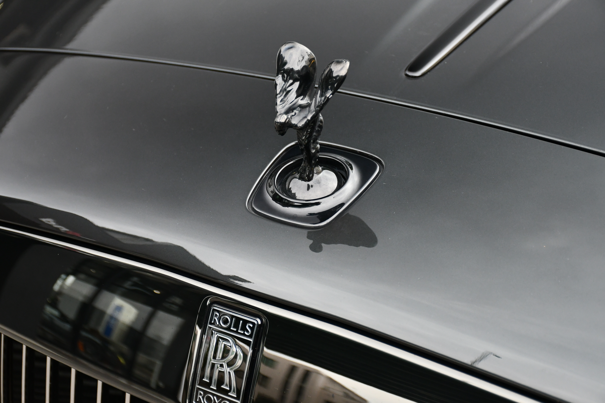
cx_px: 302
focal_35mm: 72
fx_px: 1210
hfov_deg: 28.1
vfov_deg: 18.9
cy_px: 202
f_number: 4.5
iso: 800
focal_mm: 48
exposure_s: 1/80
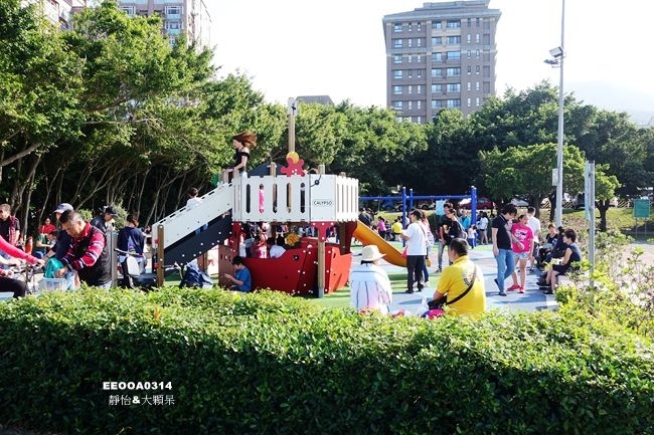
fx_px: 563
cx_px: 327
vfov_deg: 42.3
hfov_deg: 60.3
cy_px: 218
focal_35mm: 31
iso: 125
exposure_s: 1/320
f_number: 4
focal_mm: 11.22
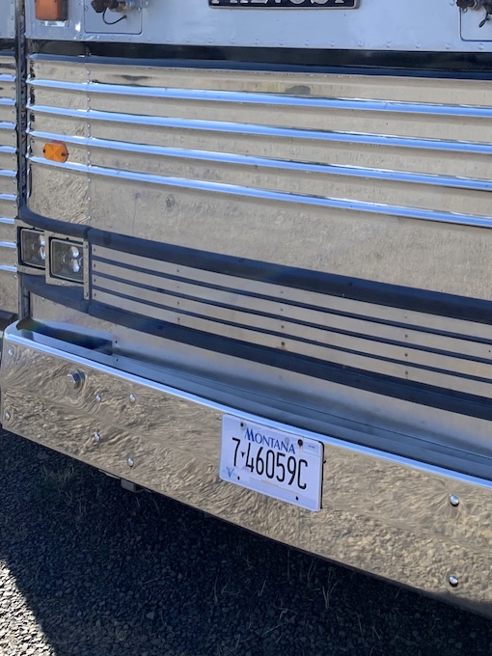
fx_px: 966
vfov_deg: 34.8
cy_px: 33
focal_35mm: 51
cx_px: 439
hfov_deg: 27.6
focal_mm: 4.25
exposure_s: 1/643
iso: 25
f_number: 1.8
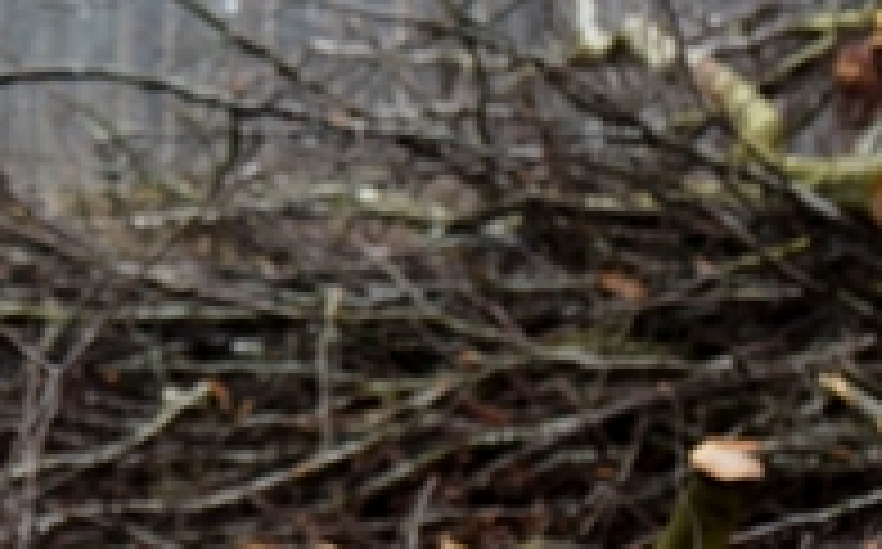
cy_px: 34
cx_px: 9
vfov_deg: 10.9
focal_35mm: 119
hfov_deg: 17.2
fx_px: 2857
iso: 180
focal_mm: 18.9
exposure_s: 1/250
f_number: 4.5
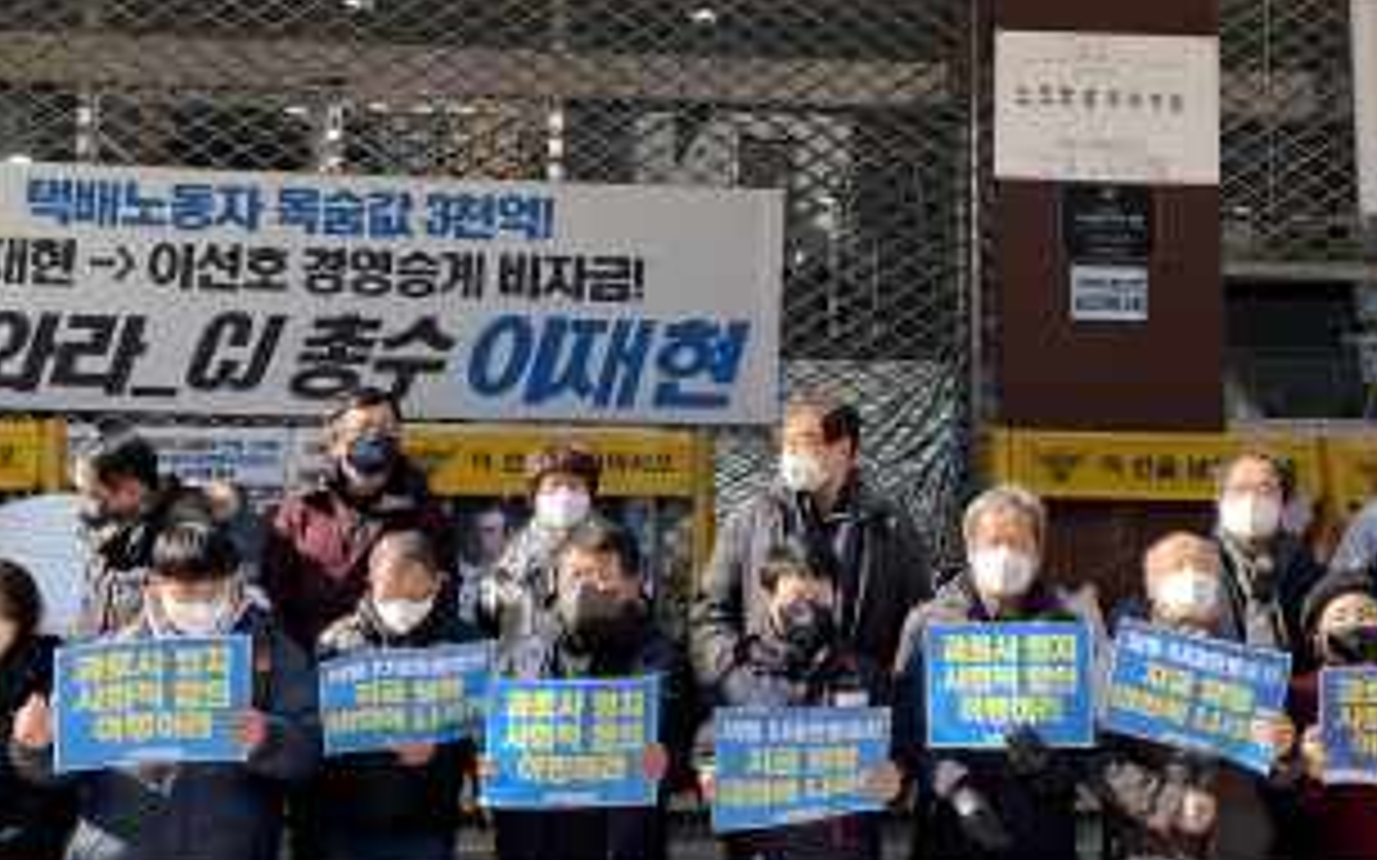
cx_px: 842
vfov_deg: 23.9
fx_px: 2026
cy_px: 315
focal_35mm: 54
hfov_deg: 37.4
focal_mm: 4.2
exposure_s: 1/754
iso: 32
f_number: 1.6
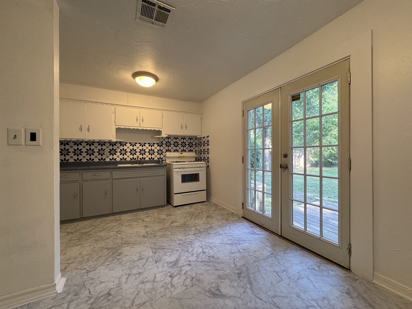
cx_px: 206
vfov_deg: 85.7
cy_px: 154
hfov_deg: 102.1
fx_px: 167
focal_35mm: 14
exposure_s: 1/120
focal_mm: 2.22
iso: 160
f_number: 2.2
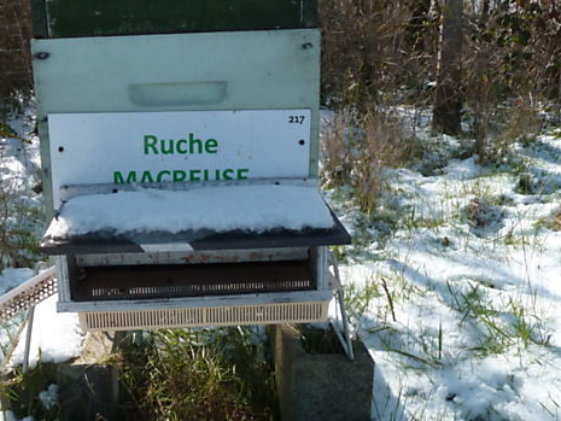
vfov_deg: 33.6
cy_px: 214
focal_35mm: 43
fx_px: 697
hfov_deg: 43.2
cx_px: 187
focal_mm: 4.1
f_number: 4
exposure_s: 1/400
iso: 80
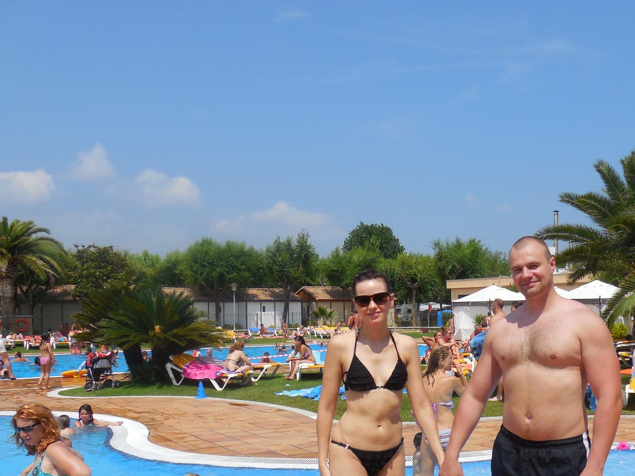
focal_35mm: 39
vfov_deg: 36.4
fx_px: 715
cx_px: 454
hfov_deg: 46.6
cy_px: 322
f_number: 11.5
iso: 125
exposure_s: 1/200
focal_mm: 4.6
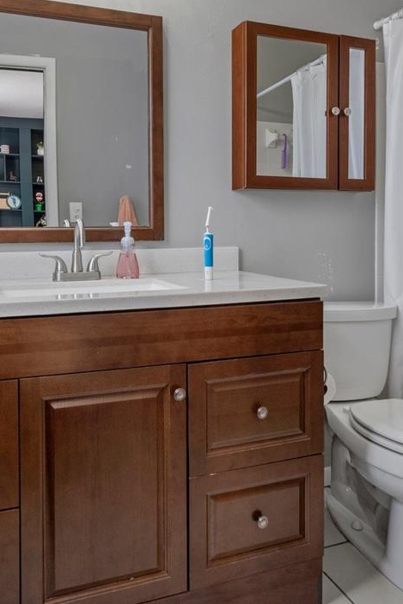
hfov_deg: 44.9
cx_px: 180
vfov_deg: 62.9
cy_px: 231
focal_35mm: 29
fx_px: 487
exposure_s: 1/5
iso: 400
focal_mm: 17
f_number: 8
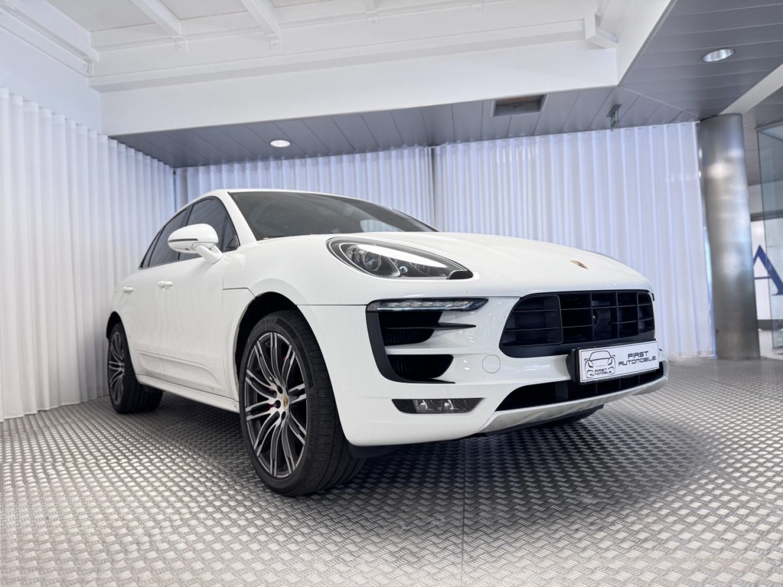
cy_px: 294
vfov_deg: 56.8
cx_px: 392
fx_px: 543
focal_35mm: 24
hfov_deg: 71.6
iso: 160
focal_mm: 6.76
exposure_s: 1/100
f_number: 1.78
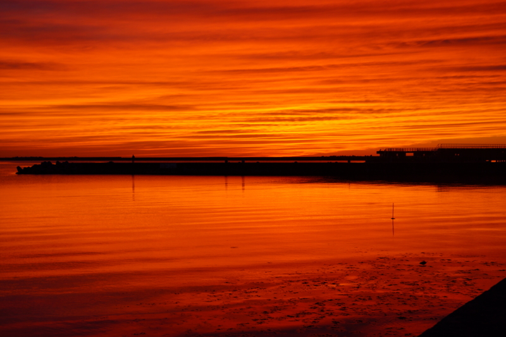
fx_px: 801
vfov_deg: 23.8
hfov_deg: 35.1
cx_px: 253
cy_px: 168
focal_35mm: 57
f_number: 5
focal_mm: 38
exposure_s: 1/60
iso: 100
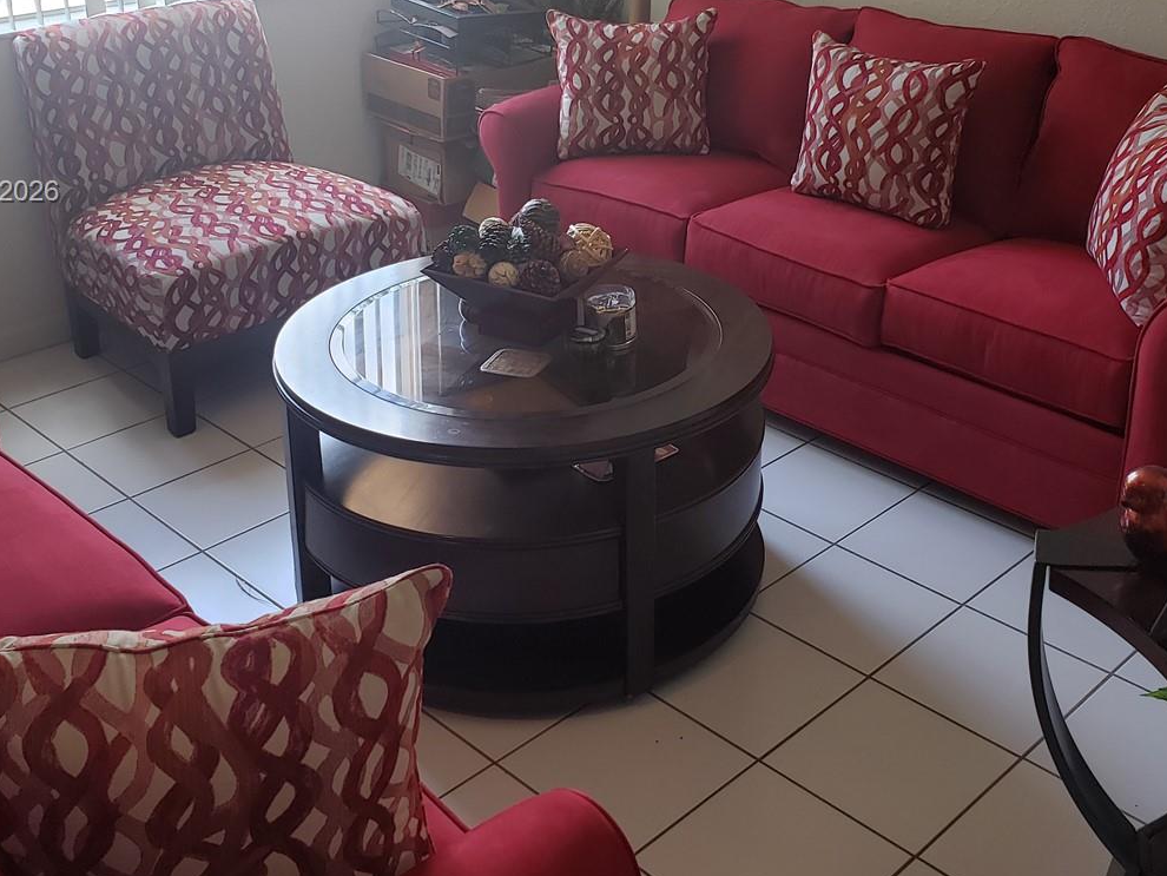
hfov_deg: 44.7
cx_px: 635
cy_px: 193
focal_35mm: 42
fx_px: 1416
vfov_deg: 33.5
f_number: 2.4
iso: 100
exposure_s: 1/60
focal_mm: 4.3
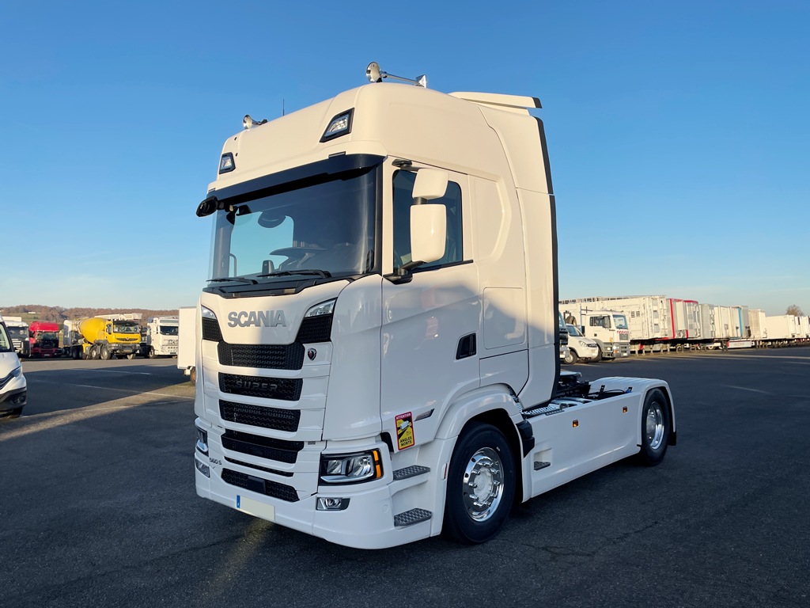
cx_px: 405
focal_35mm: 26
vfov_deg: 53.1
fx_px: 608
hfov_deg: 67.3
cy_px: 304
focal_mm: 4.2
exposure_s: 1/2681
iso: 32
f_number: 1.6
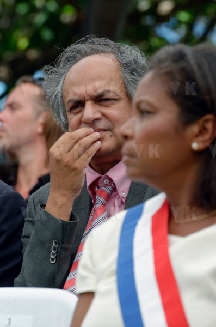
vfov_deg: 6.9
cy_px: 164
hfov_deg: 4.6
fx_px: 2714
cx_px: 108
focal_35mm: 300
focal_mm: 200
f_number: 6.3
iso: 100
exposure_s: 1/250
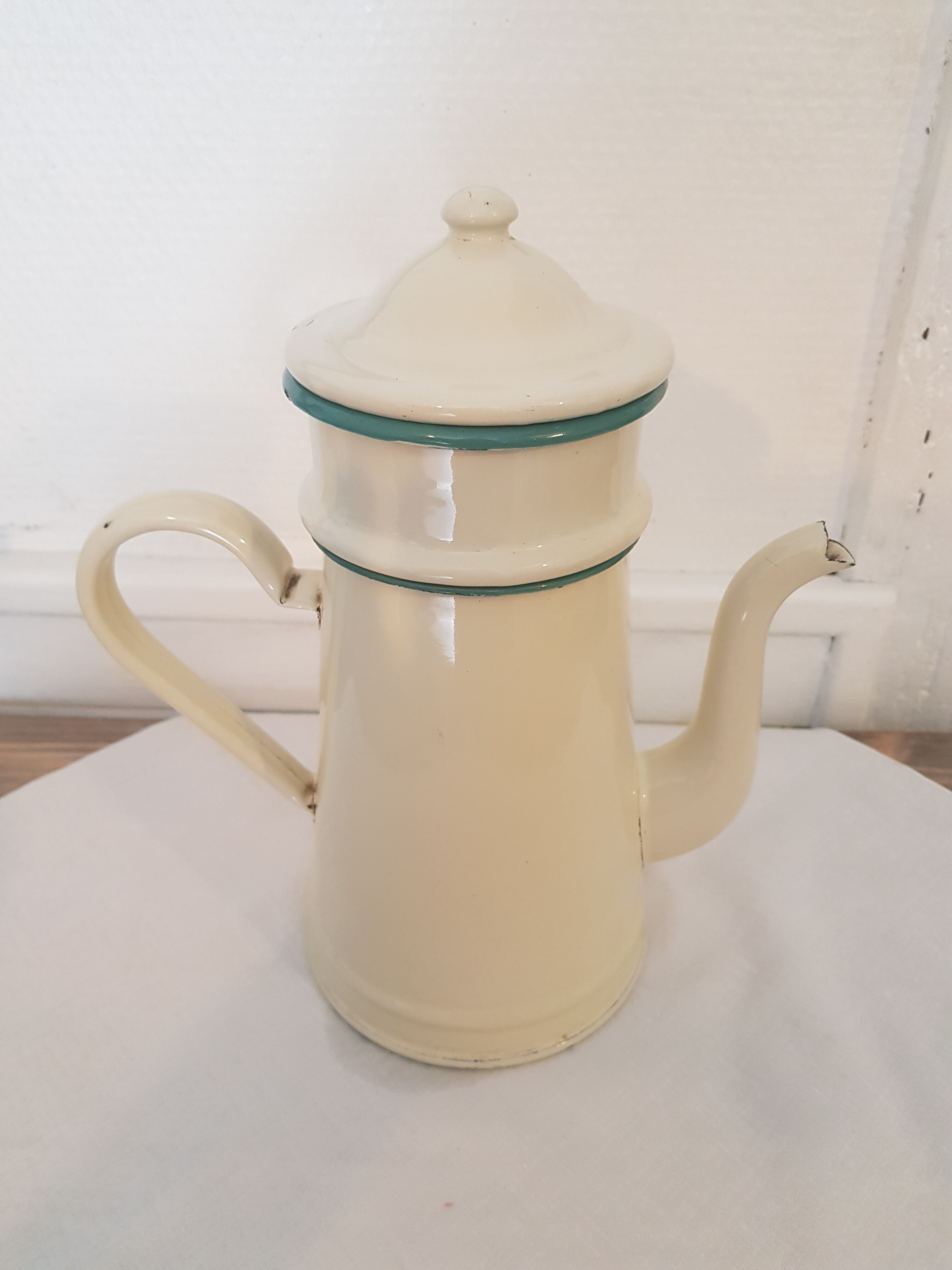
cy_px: 635
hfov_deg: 53.1
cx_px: 476
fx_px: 953
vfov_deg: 67.3
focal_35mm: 26
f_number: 1.7
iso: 200
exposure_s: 1/50
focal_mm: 4.2
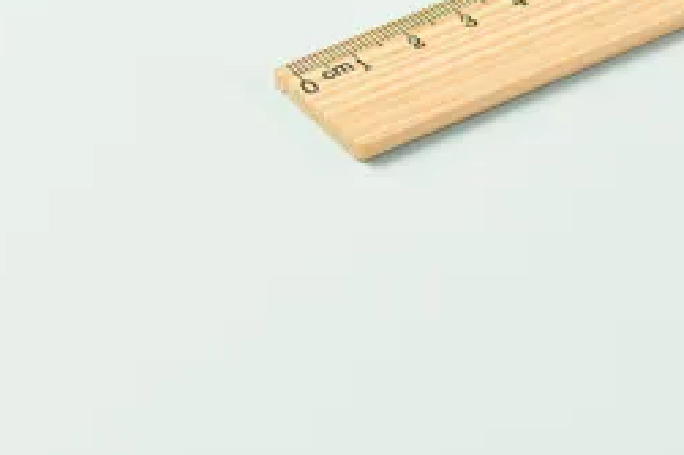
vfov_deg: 6.6
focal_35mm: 209
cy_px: 75
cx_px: 382
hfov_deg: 9.9
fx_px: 3968
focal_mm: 105
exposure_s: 1/125
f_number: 11
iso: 100
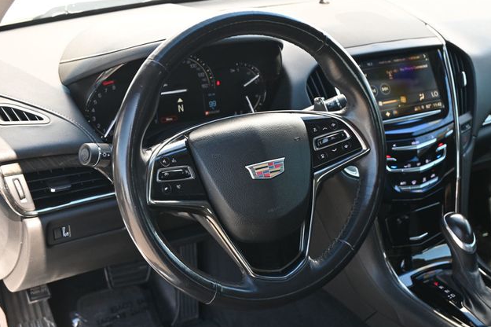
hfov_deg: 44.1
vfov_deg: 30.1
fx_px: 607
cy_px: 165
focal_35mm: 45
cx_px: 247
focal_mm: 29
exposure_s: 1/125
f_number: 4.8
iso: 450
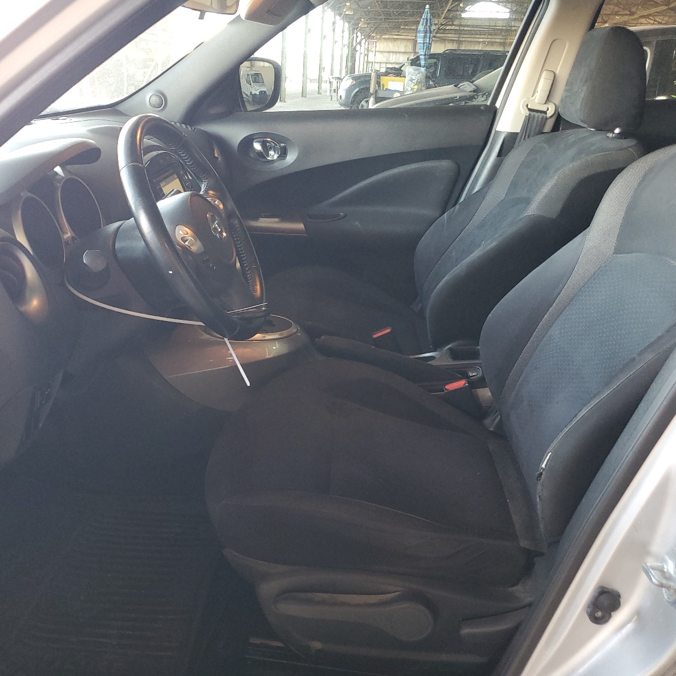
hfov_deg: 52.5
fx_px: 685
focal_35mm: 31
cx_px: 307
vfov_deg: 52.5
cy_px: 335
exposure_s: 1/60.2
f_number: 1.5
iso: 168
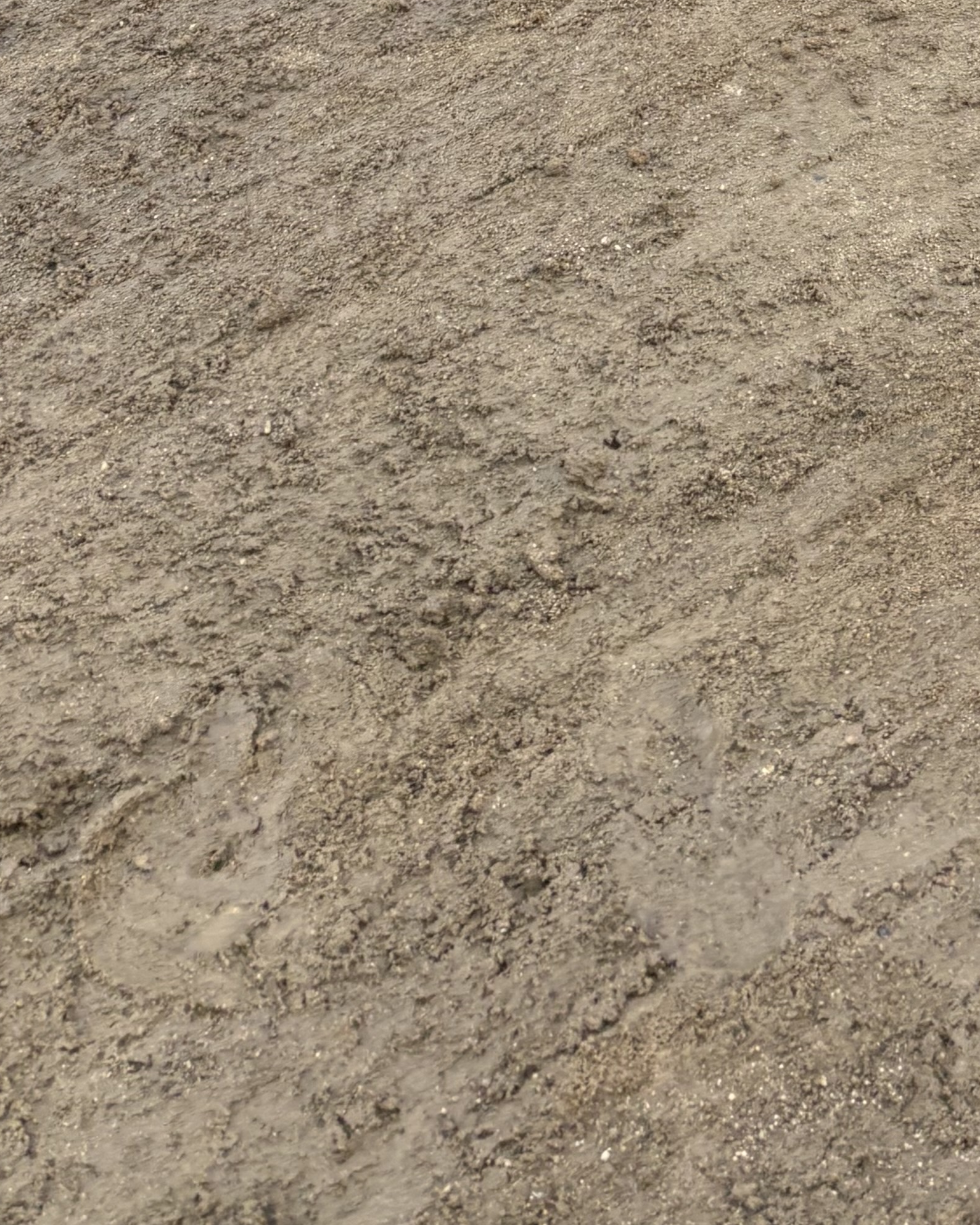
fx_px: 2646
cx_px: 711
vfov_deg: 23.4
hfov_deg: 20.8
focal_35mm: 73
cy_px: -320
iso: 50
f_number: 1.6
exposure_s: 1/409
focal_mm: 5.96
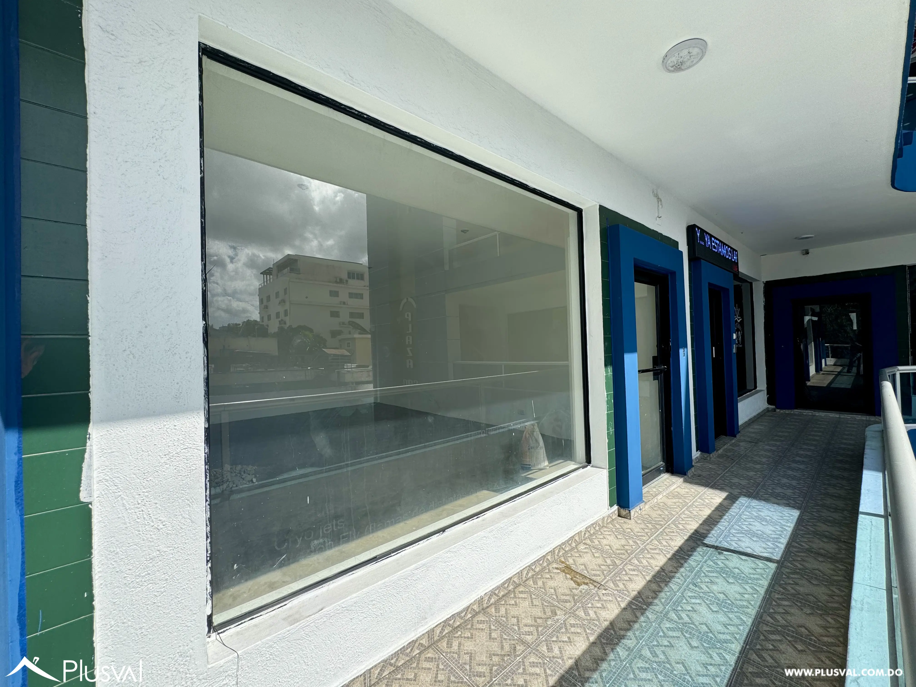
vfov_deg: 85.7
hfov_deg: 102.1
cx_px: 458
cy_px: 344
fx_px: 370
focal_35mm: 14
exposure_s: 1/840
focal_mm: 2.22
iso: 40
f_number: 2.2
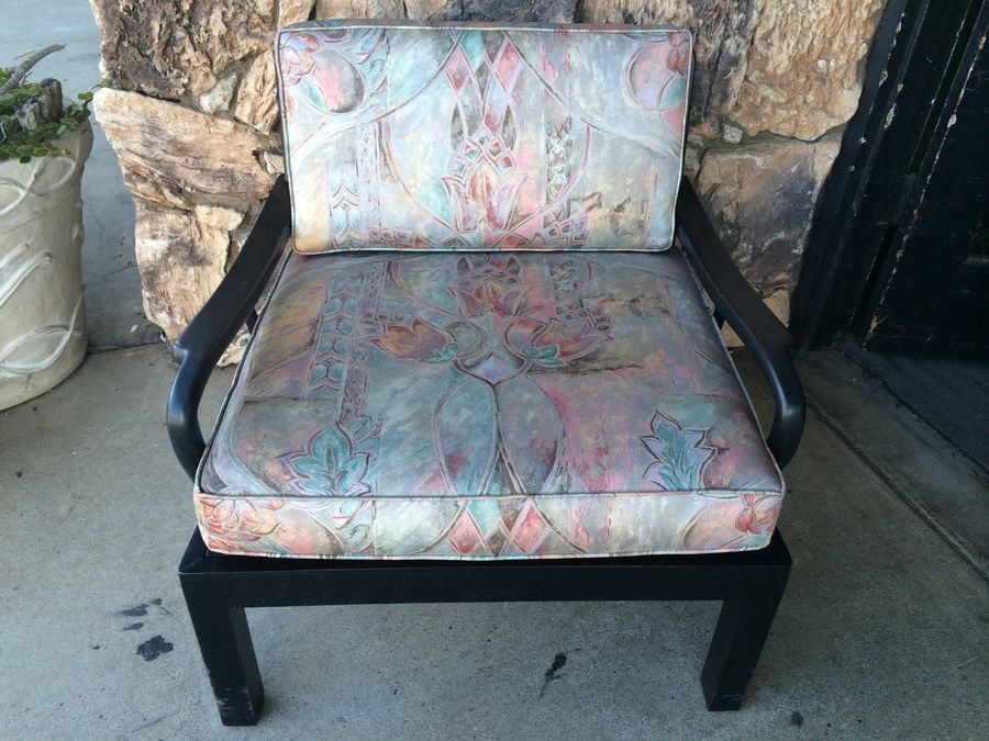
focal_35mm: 30
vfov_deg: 46.8
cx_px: 494
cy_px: 370
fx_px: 857
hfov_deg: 60.0
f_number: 2.2
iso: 50
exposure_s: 1/120
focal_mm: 4.12
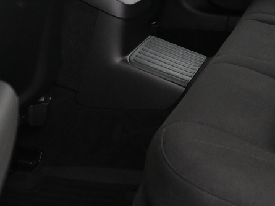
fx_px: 668
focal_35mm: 84
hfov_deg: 22.8
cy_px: -39
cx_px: 239
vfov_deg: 16.8
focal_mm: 16
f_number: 3.5
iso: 1600
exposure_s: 1/15
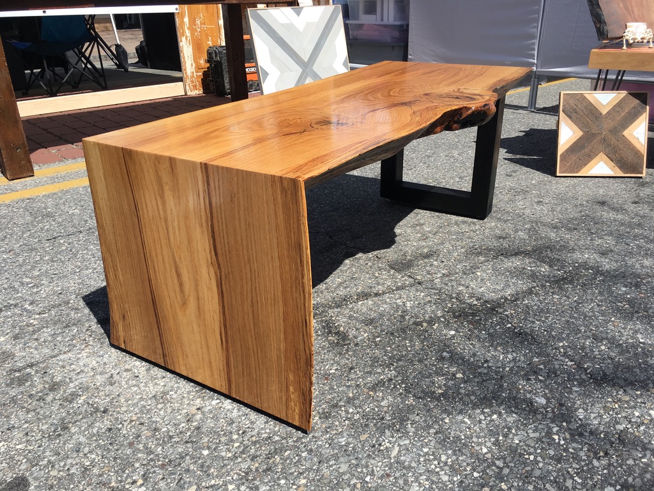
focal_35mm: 29
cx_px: 327
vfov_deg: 48.2
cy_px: 246
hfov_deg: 61.7
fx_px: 548
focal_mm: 4.15
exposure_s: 1/1068
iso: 25
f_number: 2.2
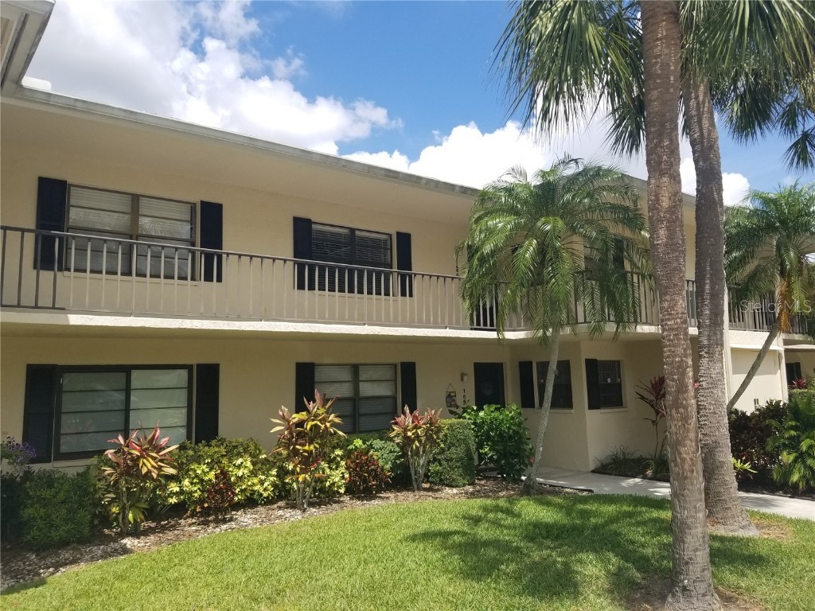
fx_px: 612
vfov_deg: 53.1
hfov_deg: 67.3
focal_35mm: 26
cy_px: 306
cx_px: 408
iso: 50
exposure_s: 1/2232
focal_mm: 4.3
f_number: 1.7
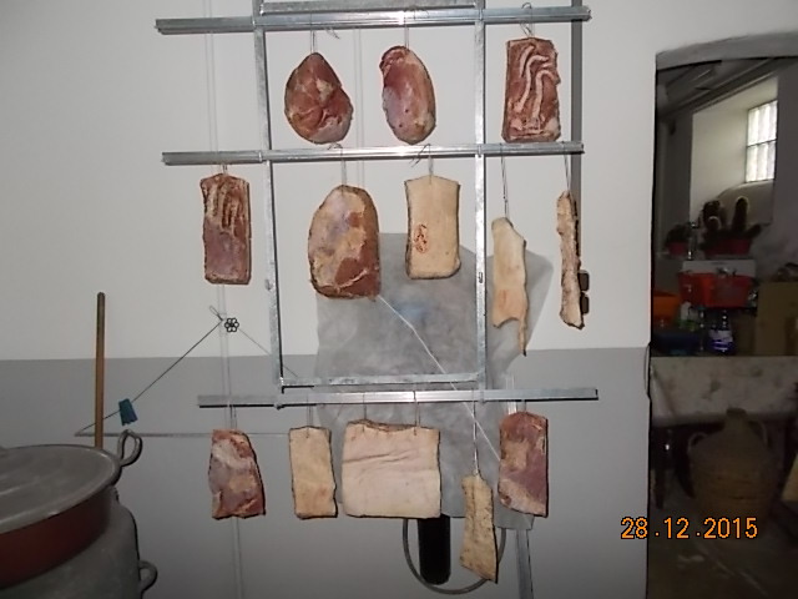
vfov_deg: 53.1
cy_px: 300
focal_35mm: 26
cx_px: 399
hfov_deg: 67.3
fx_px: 599
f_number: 3.2
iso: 200
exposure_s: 1/25
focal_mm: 4.6
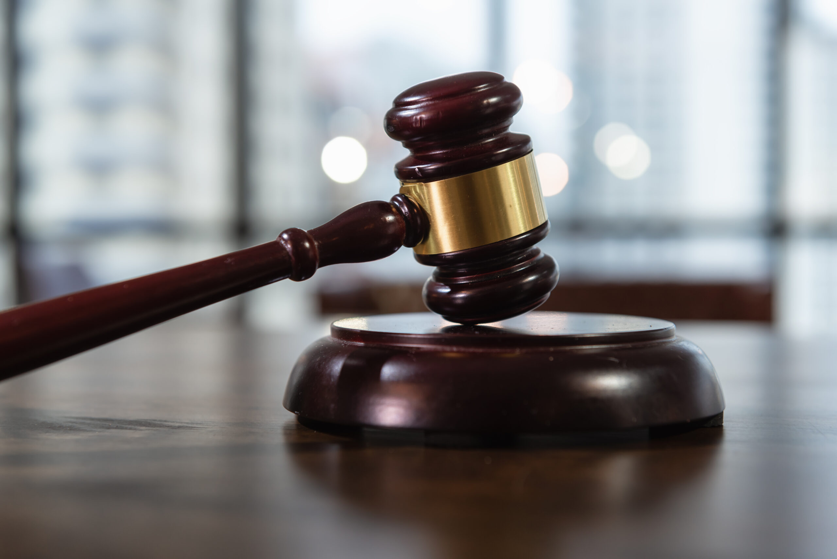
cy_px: 280
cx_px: 418
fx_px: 1279
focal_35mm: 55
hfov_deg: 36.2
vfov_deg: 24.6
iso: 200
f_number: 4
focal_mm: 55
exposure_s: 1/60
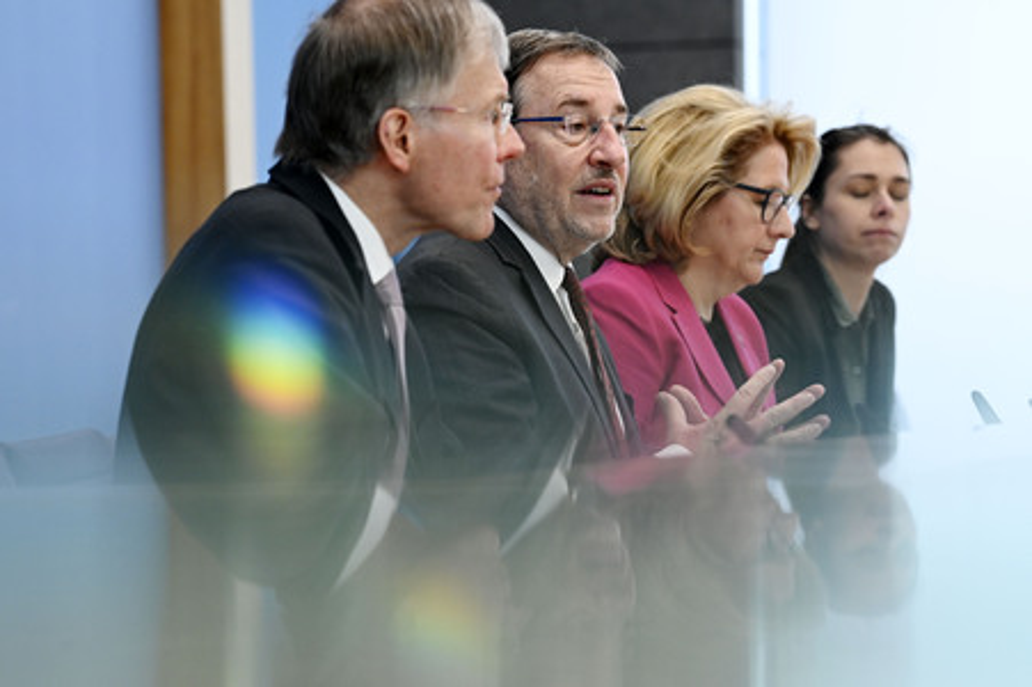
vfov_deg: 8.1
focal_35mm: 170
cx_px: 516
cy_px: 344
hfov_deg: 12.1
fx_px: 4870
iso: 2500
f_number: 6.3
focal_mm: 170
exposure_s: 1/400
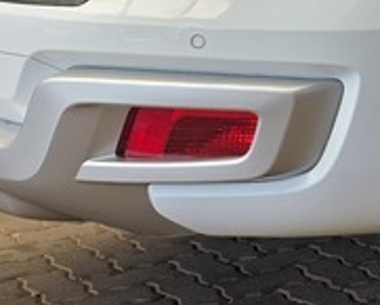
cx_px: 598
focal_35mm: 127
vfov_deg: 11.7
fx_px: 1429
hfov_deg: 14.0
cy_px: -147
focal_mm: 6.25
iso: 12
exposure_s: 1/100
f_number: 1.7
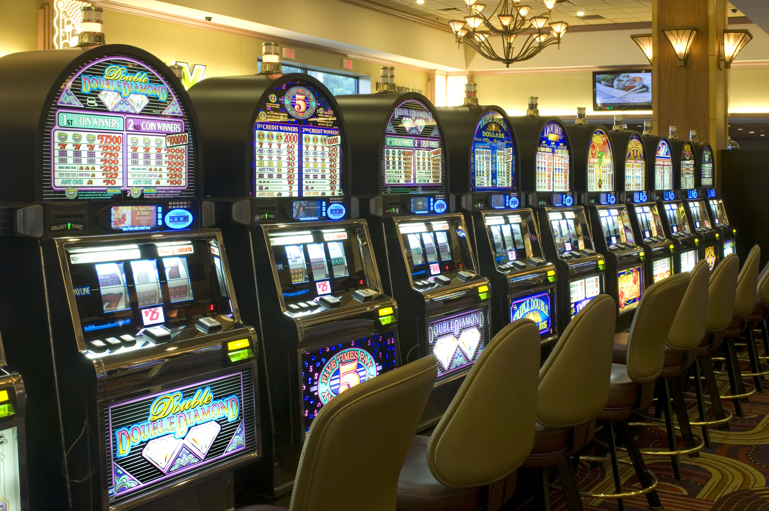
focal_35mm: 42
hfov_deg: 46.4
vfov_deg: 31.8
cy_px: 256
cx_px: 384
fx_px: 896
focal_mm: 28
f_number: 16
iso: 100
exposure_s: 4
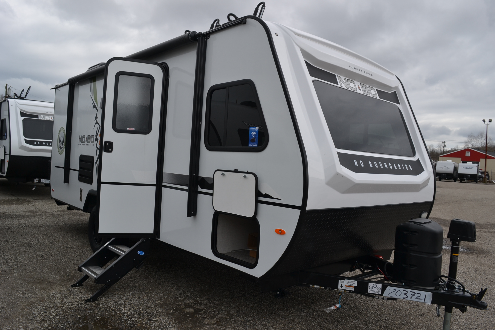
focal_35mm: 27
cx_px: 248
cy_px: 165
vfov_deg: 47.9
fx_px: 371
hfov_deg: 67.4
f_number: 7.1
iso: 100
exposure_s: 1/200
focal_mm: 18
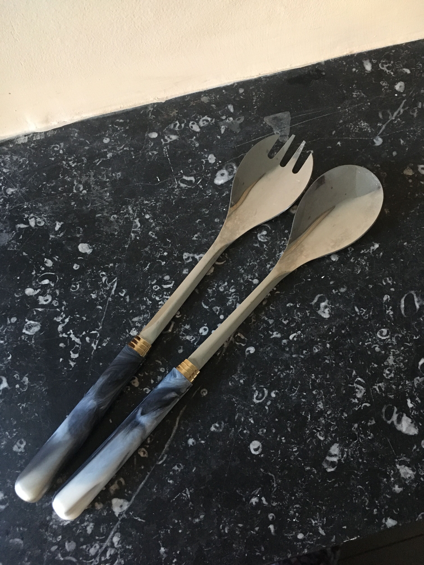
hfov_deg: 48.2
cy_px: 282
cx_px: 212
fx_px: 474
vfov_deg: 61.7
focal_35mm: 29
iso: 250
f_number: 2.2
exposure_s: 1/17
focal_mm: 4.15
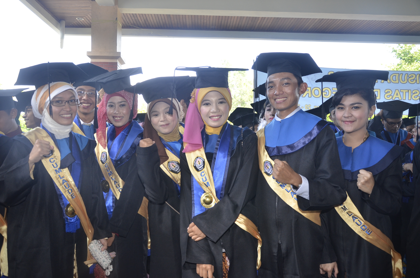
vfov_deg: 41.5
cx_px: 210
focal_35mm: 32
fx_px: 367
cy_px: 139
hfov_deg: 59.6
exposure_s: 1/125
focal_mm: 21
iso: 500
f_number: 4.5
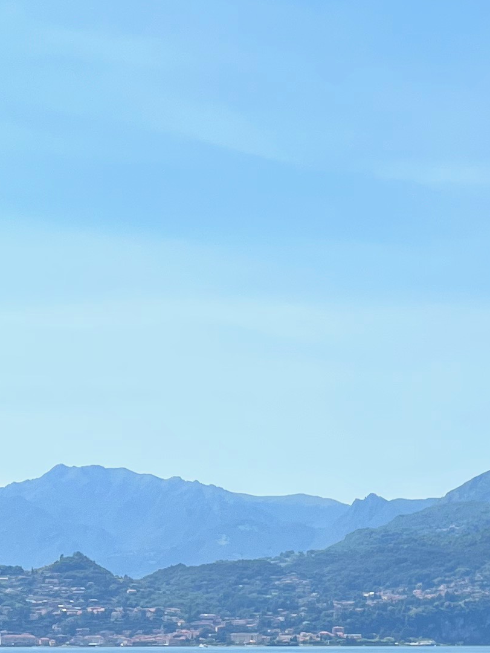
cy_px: 575
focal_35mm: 97
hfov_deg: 13.9
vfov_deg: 19.9
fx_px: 1830
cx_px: 833
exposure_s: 1/4831
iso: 50
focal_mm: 5.7
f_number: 1.5
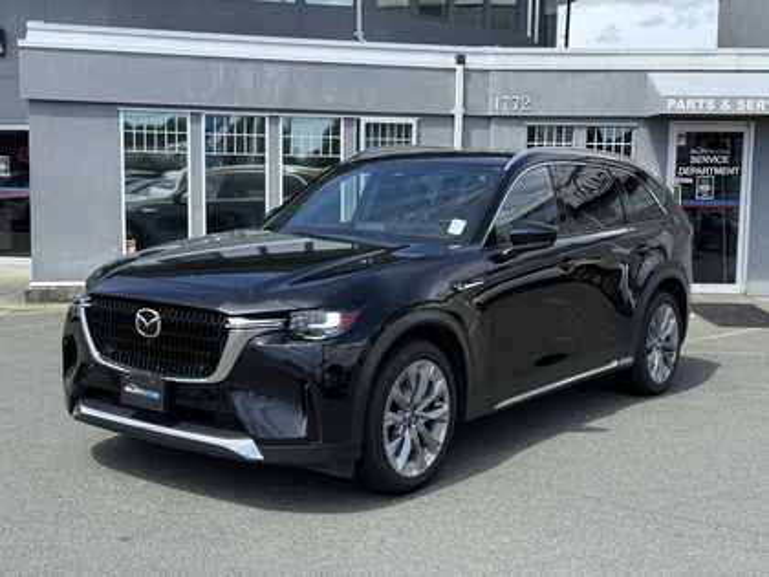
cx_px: 384
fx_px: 1066
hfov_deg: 39.7
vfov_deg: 30.3
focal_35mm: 48
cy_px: 288
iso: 64
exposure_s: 1/2494
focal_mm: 6.76
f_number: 1.78
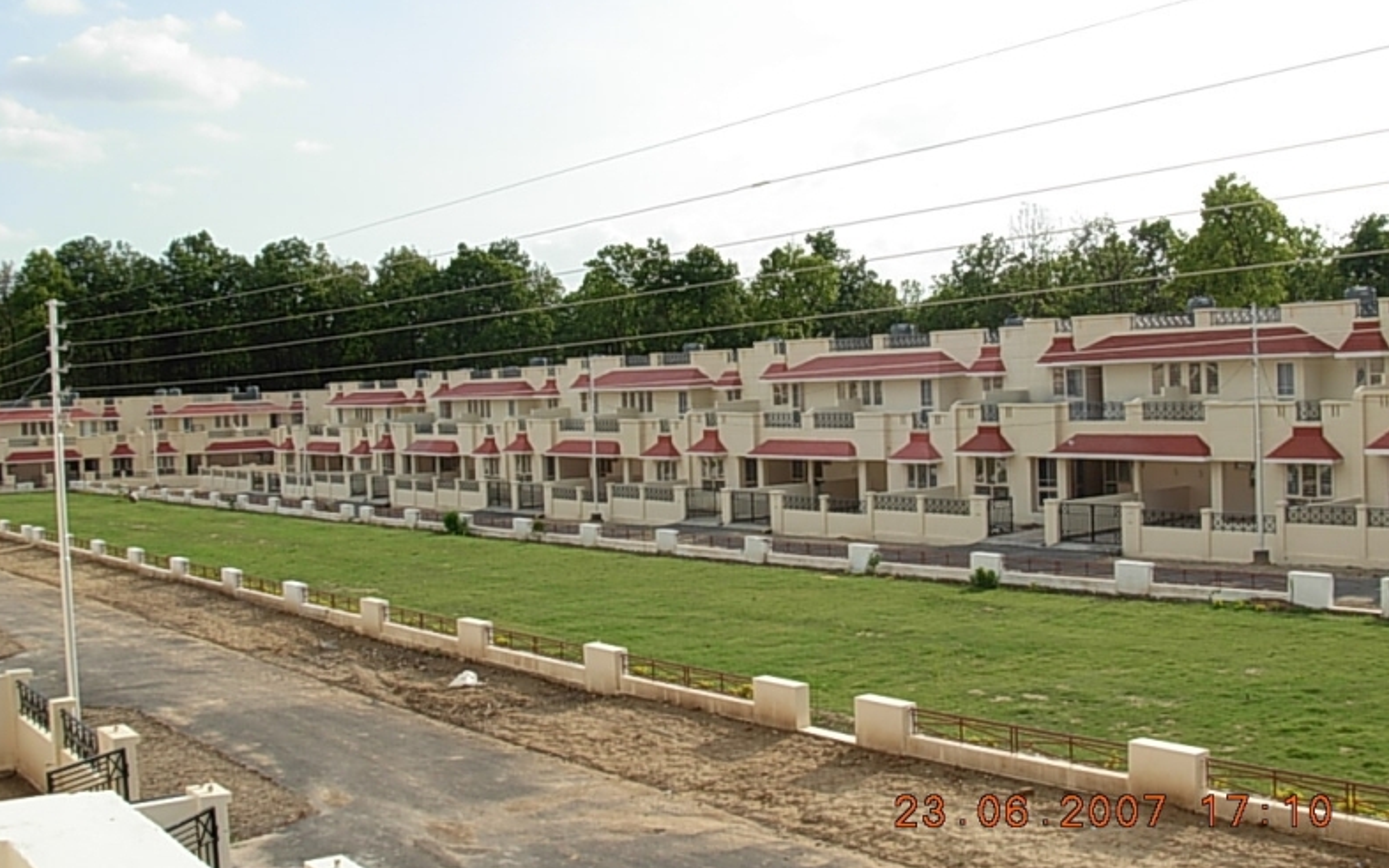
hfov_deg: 48.2
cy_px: 392
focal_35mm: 41
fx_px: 1552
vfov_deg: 31.2
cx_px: 684
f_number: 4.9
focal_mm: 6.3
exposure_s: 1/470
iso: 79
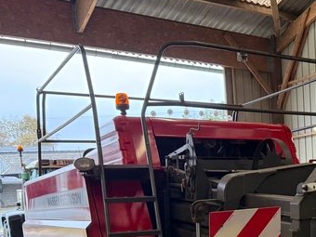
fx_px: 484
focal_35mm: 53
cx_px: 296
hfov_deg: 33.8
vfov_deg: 26.4
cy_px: 224
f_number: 1.78
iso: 250
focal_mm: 6.76
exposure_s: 1/100
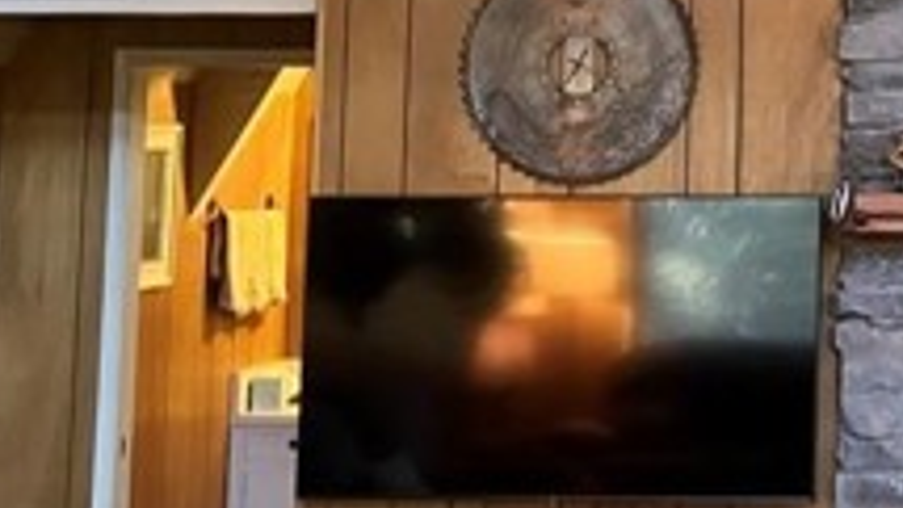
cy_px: -63
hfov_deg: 22.0
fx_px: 2179
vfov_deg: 13.0
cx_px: 1025
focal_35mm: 91
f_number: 1.8
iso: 640
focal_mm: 3.99
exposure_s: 1/30
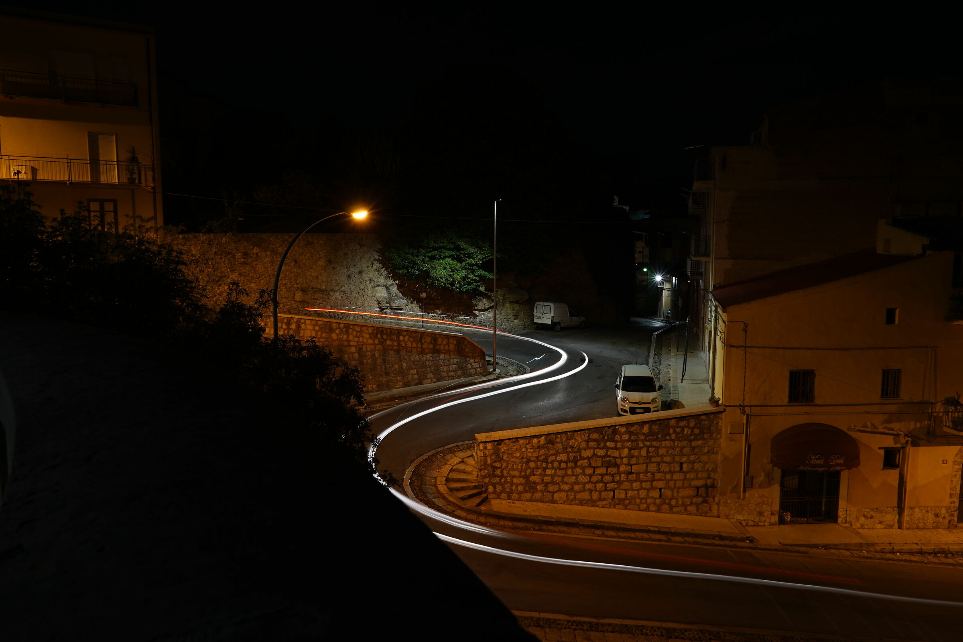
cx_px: 482
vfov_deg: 46.4
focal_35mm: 28
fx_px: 749
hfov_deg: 65.5
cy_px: 321
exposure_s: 13
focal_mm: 28
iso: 50
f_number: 11
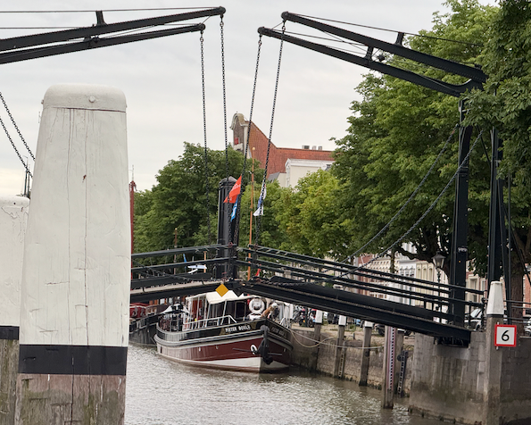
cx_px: 274
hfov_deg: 15.3
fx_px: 1980
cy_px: 212
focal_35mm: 126
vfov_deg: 12.2
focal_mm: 15.66
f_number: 2.8
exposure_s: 1/99
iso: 125
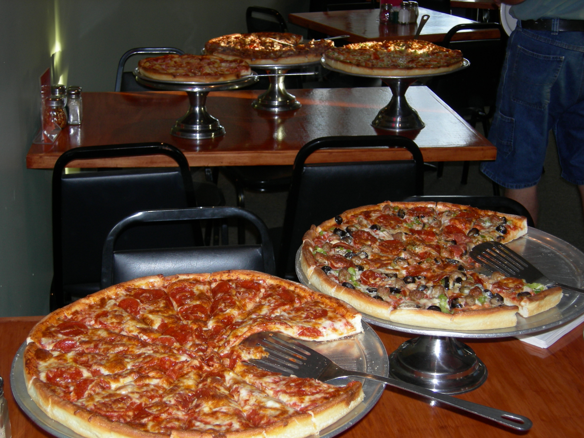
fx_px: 962
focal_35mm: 57
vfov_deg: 25.7
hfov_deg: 33.8
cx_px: 292
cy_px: 219
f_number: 3.3
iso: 64
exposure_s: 1/60.1
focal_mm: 11.9
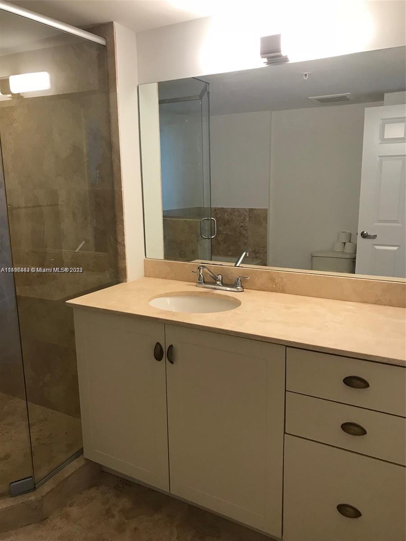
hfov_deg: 49.7
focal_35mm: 28
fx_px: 438
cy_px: 270
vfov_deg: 63.4
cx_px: 203
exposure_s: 1/30
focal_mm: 3.99
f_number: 1.8
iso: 32
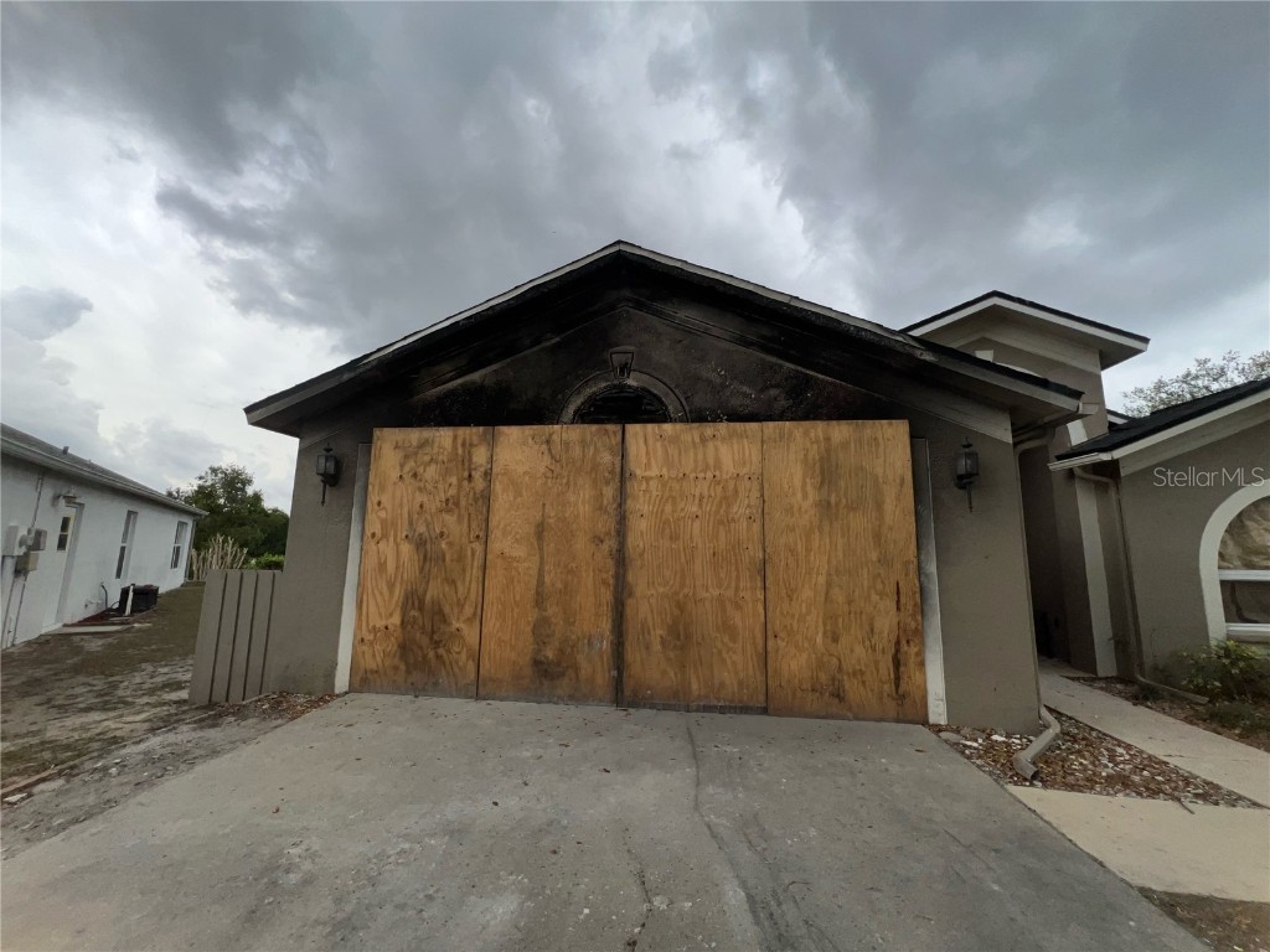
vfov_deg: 89.9
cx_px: 635
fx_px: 477
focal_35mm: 13
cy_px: 476
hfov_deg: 106.2
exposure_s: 1/248
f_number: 1.8
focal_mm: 1.57
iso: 25
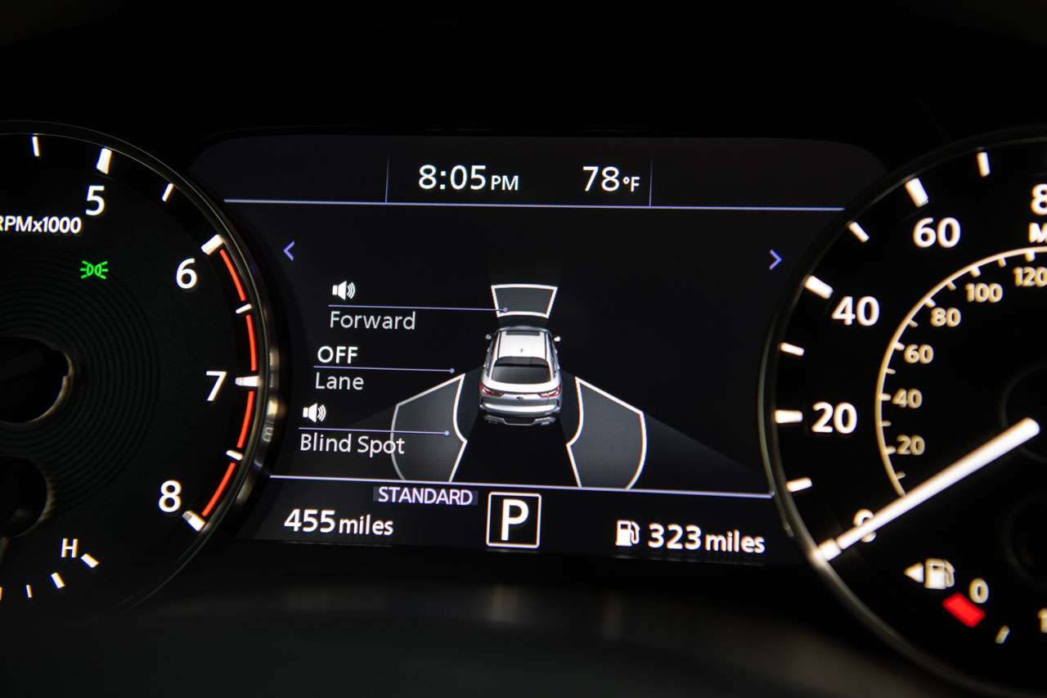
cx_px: 524
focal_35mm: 56
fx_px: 1628
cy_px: 349
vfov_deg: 24.2
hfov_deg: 35.6
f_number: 4
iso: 400
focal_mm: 56
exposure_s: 1/20
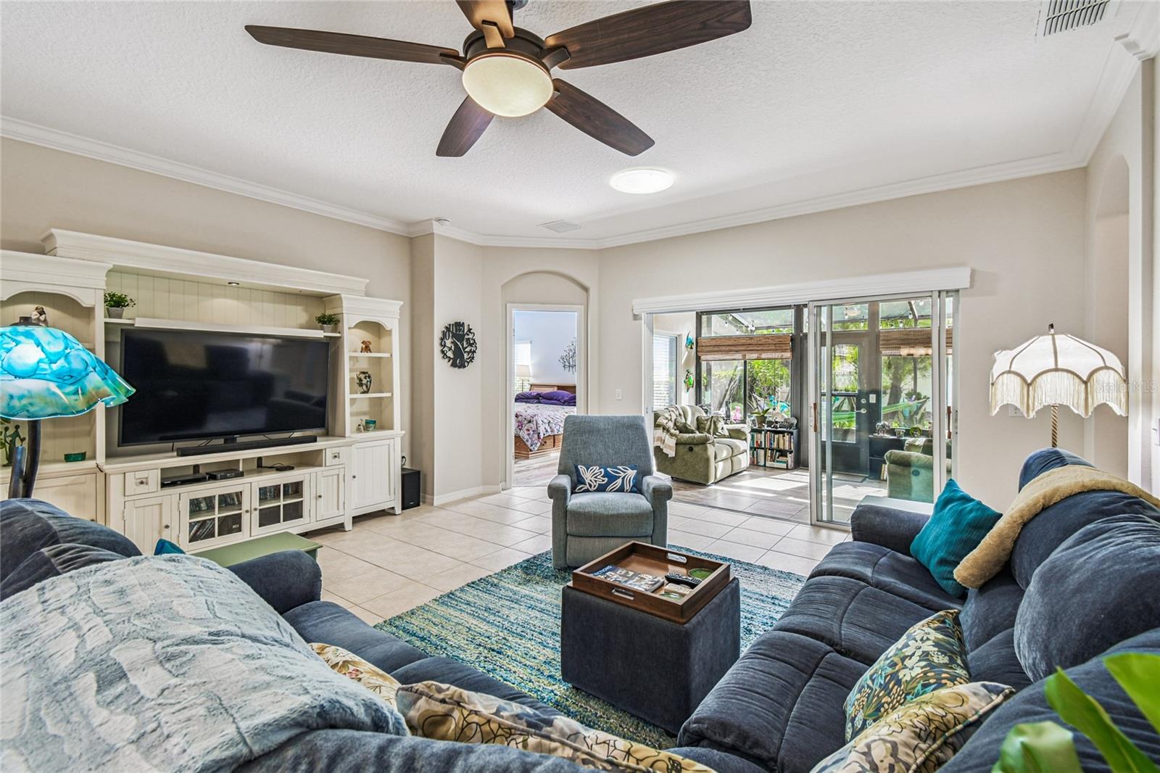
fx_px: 483
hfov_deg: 100.4
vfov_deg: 77.3
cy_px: 386
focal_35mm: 15
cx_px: 580
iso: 100
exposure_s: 1/10
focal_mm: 10
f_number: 7.1
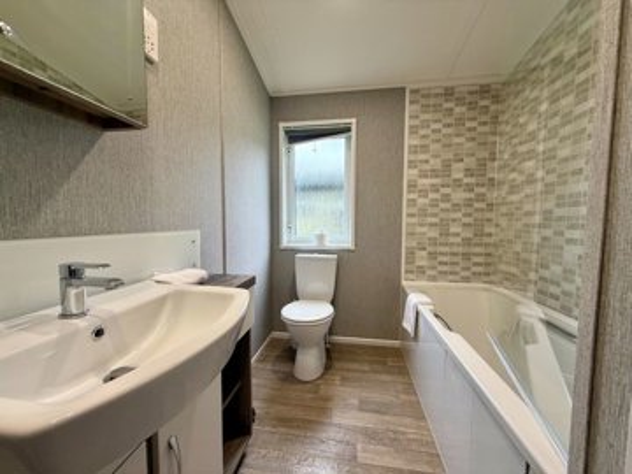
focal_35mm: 14
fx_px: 256
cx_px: 316
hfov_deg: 102.1
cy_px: 237
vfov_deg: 85.7
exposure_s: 1/100
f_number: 2.2
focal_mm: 2.22
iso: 80
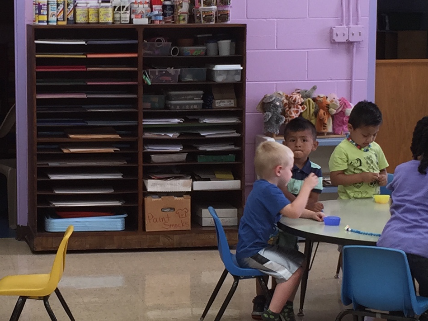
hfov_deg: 19.4
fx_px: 1236
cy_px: 160
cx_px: 70
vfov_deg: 14.8
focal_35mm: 100
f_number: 2.2
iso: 32
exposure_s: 1/32
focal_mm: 4.15
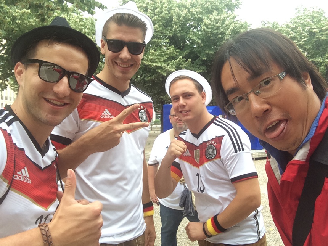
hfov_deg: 58.4
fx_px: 294
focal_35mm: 31
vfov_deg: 45.4
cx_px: 164
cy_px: 123
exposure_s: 1/132
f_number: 2.4
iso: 50
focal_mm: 2.15
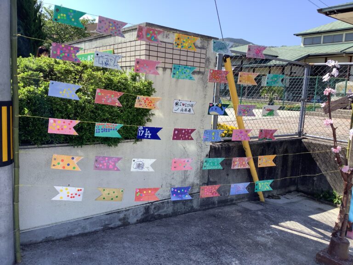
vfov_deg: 45.4
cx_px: 176
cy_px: 132
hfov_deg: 58.4
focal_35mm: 31
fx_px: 316
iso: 25
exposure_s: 1/691
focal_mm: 3.3
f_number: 2.4
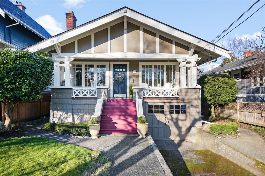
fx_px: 184
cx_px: 132
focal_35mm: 25
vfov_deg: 51.3
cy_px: 88
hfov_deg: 71.5
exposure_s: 1/125
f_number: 8
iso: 100
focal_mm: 25
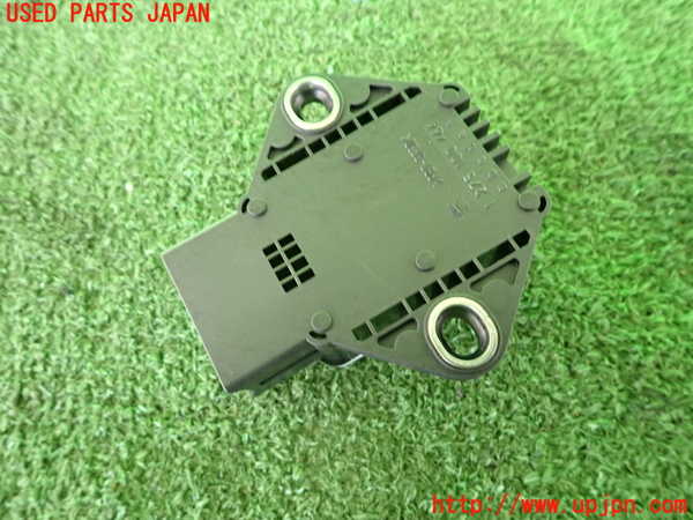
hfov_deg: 69.4
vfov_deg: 54.9
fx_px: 500
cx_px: 346
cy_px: 260
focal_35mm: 25
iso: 200
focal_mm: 4.5
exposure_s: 1/30
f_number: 2
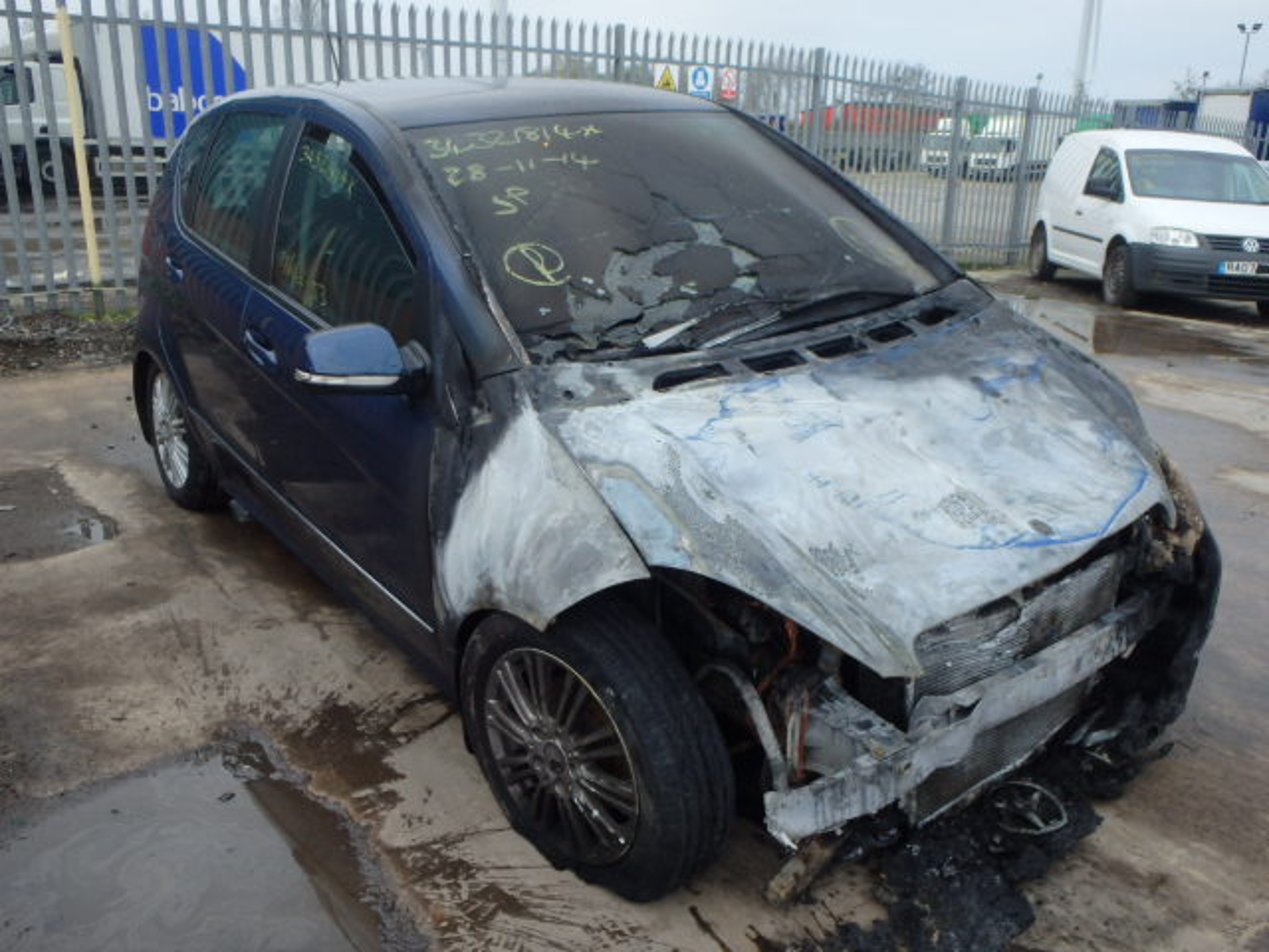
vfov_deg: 49.7
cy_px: 476
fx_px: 1026
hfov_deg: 63.4
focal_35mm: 28
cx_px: 634
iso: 200
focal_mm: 5
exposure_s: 1/50
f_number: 3.9
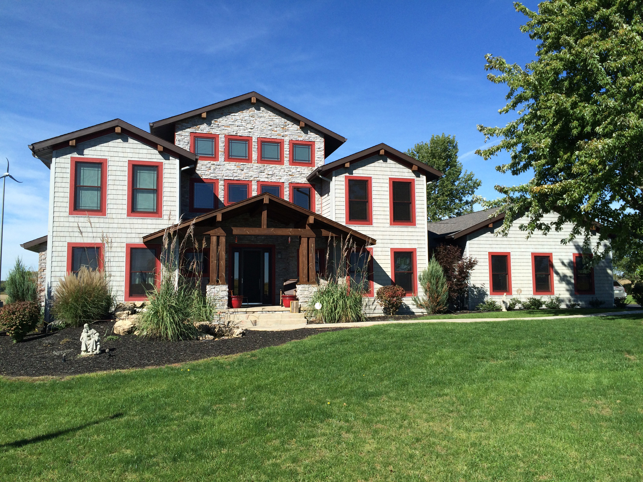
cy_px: 241
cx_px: 322
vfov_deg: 48.2
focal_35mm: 29
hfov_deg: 61.7
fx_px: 539
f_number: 2.2
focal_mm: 4.15
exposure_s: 1/2053
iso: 32
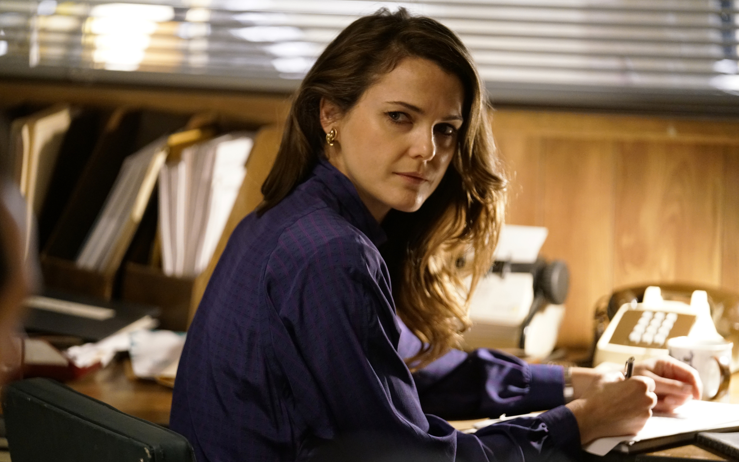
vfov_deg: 7.7
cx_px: 375
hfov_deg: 12.2
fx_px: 3444
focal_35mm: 171
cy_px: 229
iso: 6400
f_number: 2.8
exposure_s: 1/60
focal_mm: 165
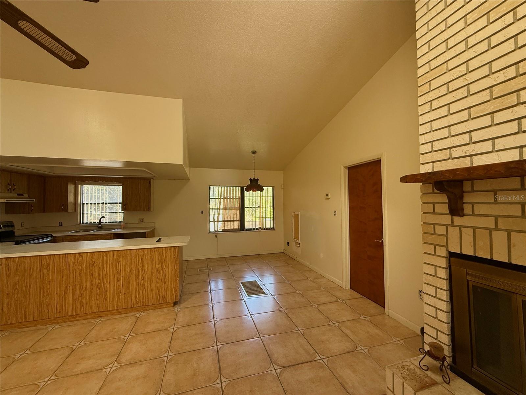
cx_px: 263
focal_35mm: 14
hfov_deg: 102.1
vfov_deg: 85.7
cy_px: 198
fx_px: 213
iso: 250
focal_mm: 2.22
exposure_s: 1/99
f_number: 2.2
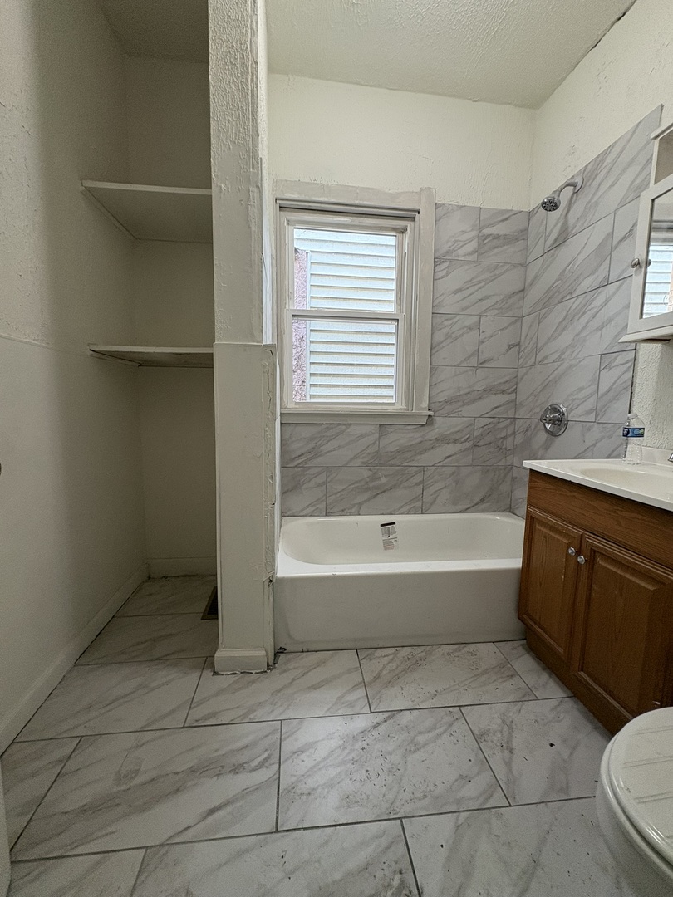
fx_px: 363
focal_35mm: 14
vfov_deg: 102.1
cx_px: 336
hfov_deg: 85.7
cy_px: 448
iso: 160
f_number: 2.2
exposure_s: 1/60
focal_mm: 2.22
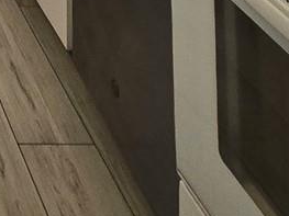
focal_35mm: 79
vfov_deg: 11.2
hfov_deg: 18.8
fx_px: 659
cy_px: -437
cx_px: -238
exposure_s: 1/60
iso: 200
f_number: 2.2
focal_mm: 2.2
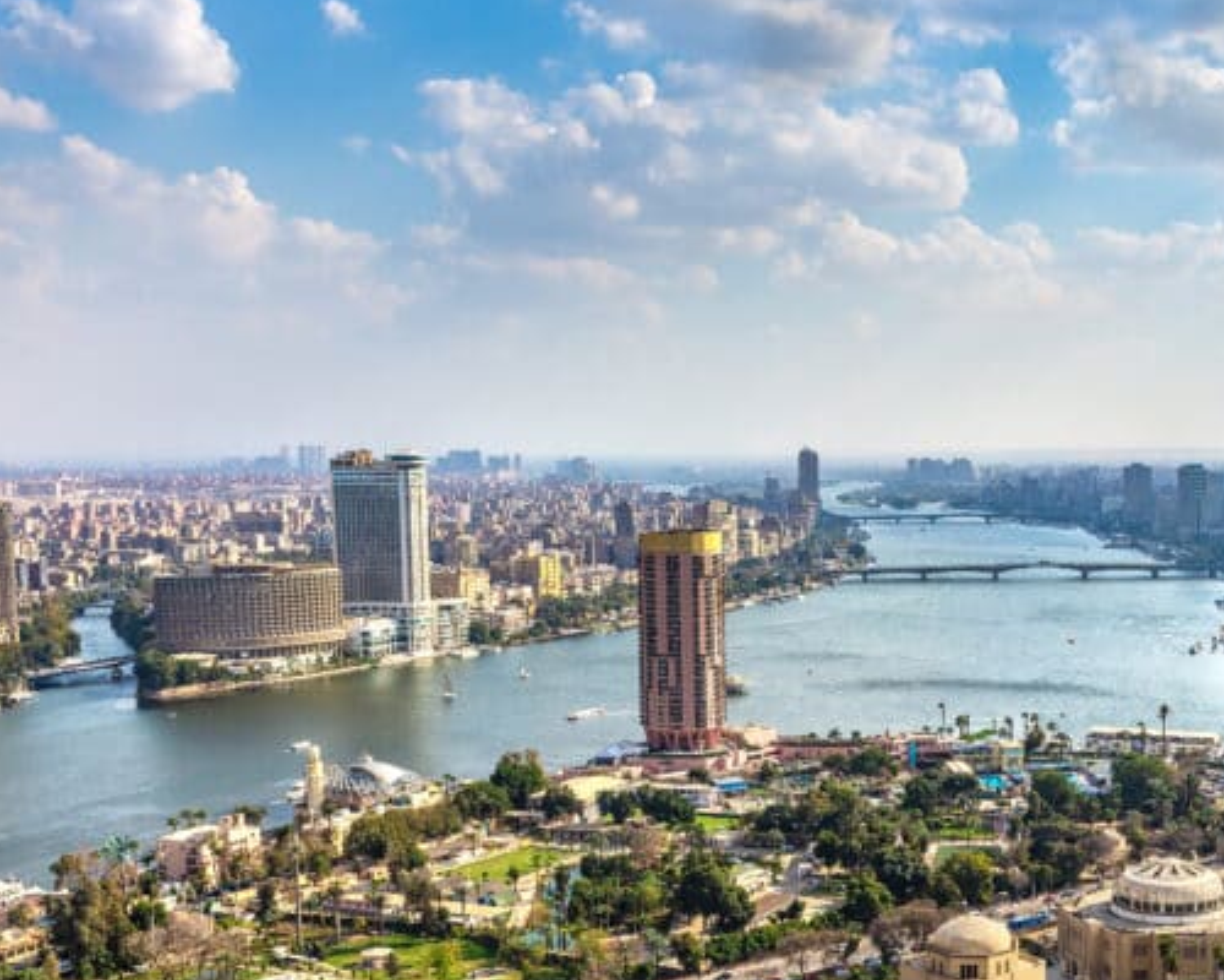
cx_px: 963
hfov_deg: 36.8
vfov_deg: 30.7
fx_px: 1775
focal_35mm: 49
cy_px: 608
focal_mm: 29
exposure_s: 1/1000
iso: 200
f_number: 7.1
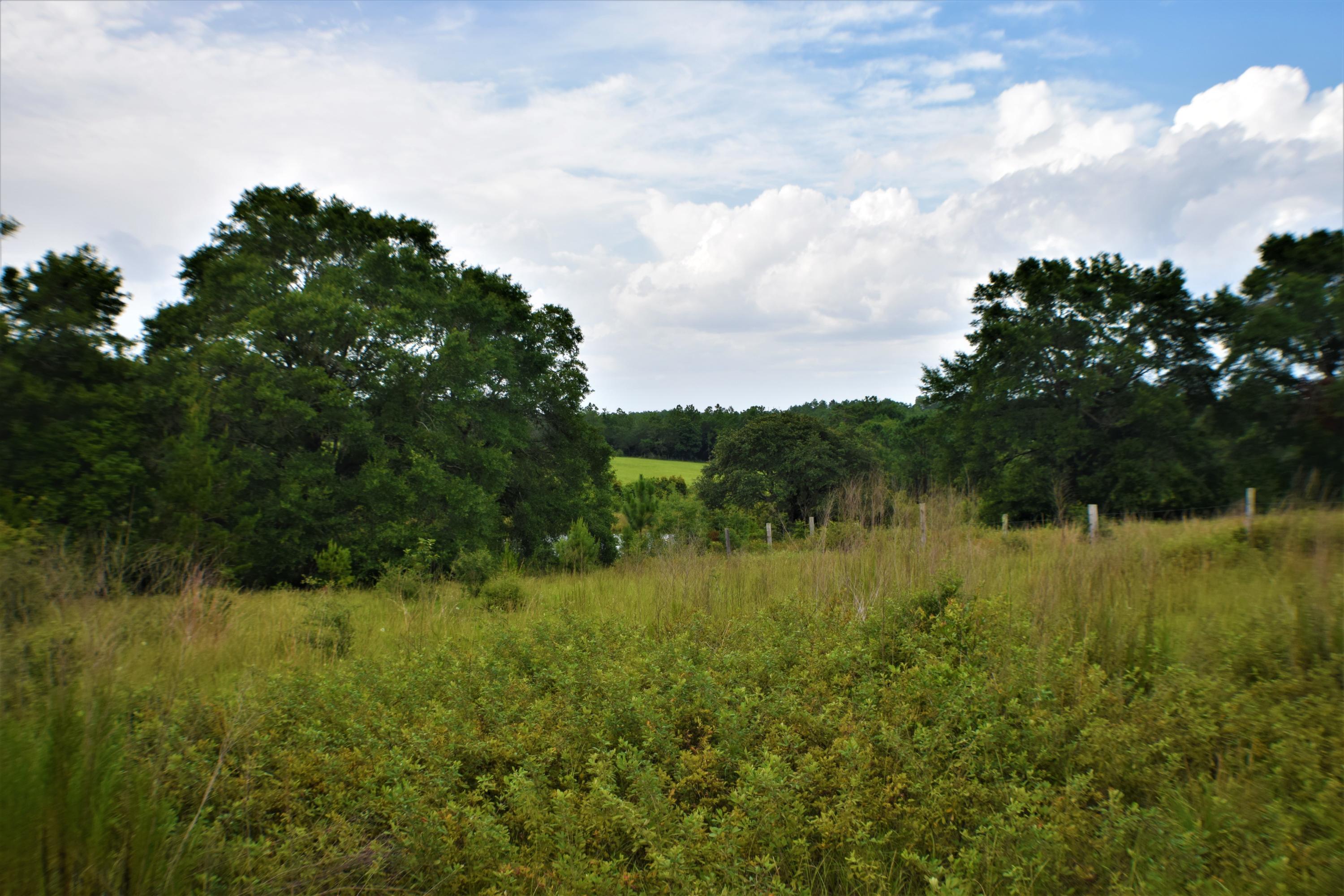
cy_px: 448
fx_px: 1680
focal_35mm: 45
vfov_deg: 29.9
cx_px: 672
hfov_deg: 43.6
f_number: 4.2
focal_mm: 30
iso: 100
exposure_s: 1/400
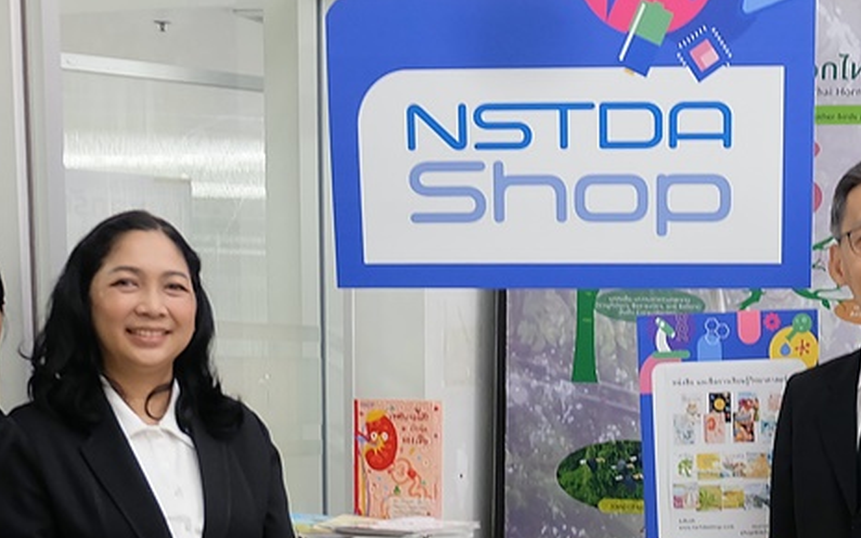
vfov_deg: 16.4
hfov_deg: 27.0
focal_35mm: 75
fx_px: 1760
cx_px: 688
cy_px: 717
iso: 800
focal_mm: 18.2
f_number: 3.6
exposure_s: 1/20
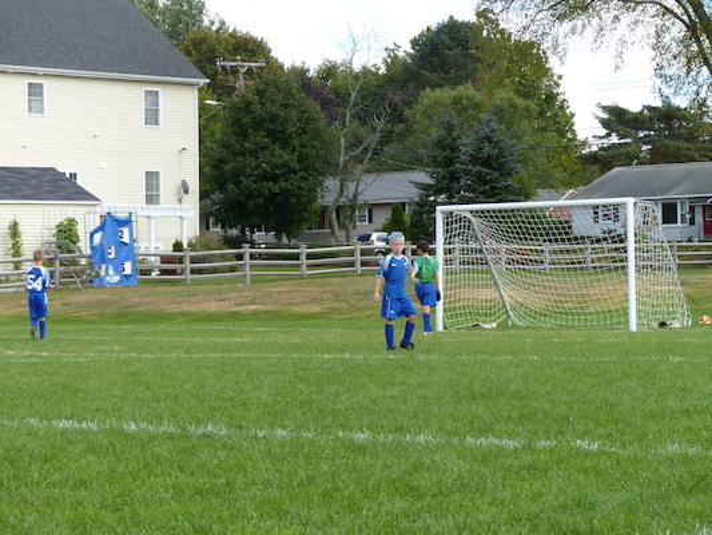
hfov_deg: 17.3
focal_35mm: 114
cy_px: 268
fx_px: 2345
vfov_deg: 13.0
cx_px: 356
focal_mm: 20.5
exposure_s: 1/640
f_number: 2.8
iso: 100
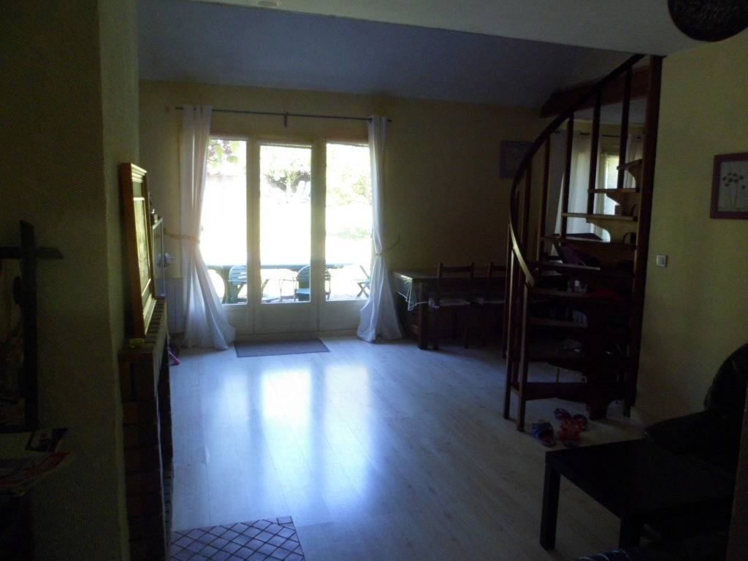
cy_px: 280
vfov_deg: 53.1
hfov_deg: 67.3
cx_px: 374
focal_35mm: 26
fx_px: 562
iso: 240
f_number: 3.3
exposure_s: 1/45
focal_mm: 4.9
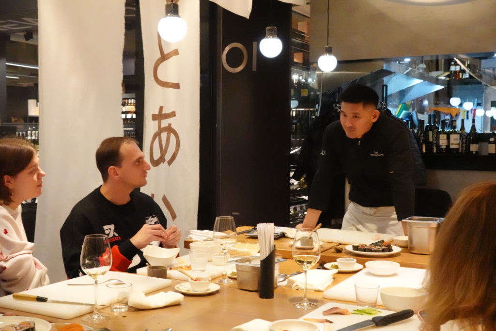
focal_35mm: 46
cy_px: 166
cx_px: 248
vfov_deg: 29.3
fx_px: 634
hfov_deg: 42.7
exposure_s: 1/160
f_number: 4
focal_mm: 16.64
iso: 6400
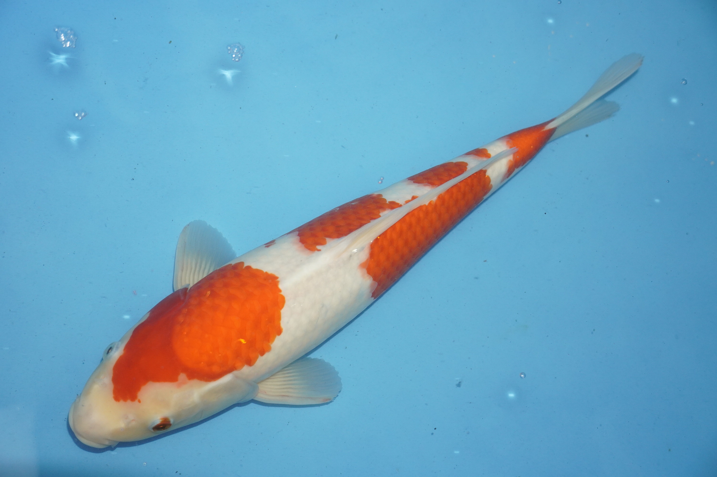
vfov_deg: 25.0
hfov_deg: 36.9
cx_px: 358
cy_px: 238
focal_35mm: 54
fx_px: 1075
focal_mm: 36
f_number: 4.5
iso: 1000
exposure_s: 1/160
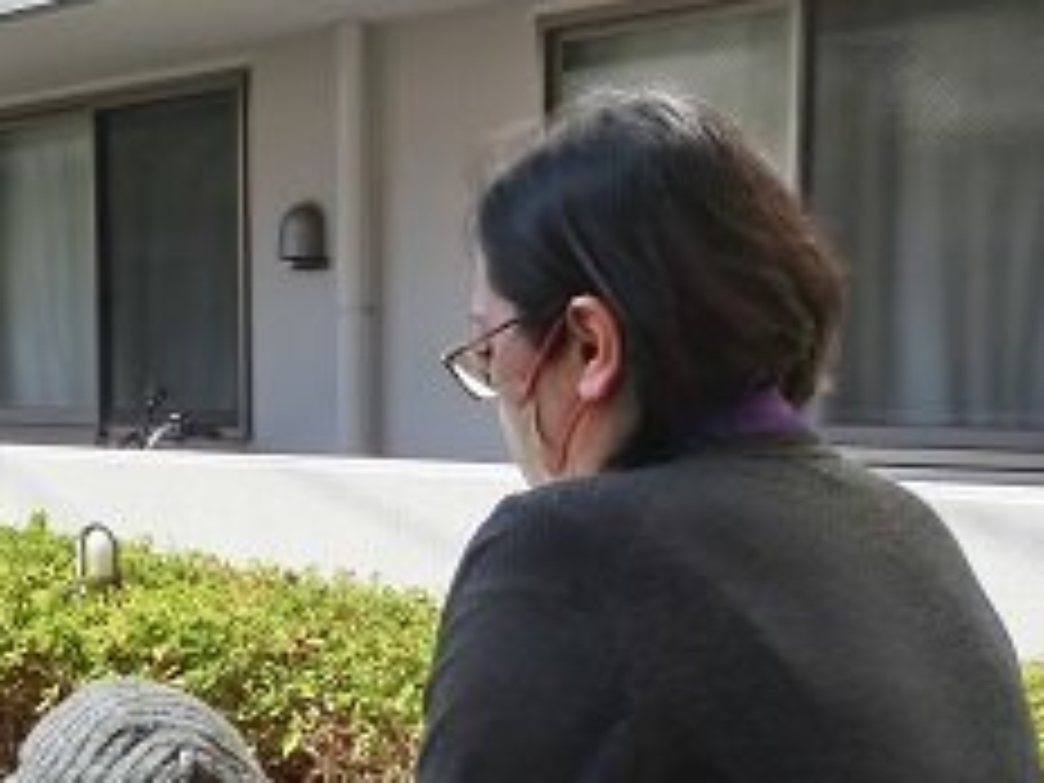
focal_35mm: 62
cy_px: 648
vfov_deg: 23.2
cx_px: 202
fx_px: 1870
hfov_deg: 30.4
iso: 80
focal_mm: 4.5
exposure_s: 1/320
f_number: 3.5
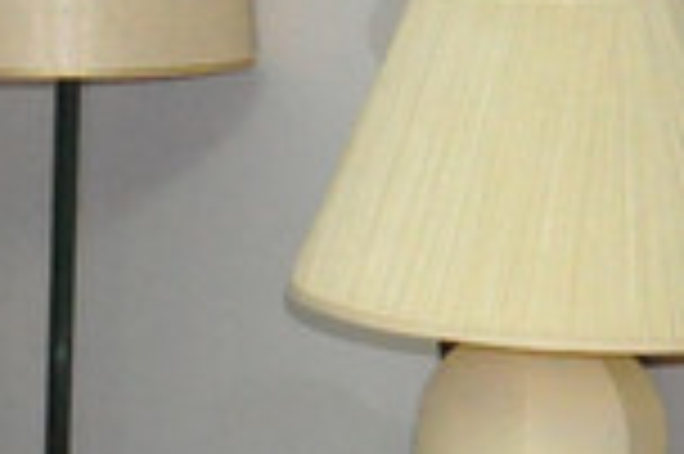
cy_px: 301
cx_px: -828
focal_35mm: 214
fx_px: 4062
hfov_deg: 8.9
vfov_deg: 6.4
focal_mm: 18
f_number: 5.6
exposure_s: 1/125
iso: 3200
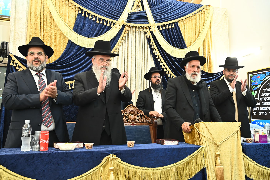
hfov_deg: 53.2
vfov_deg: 36.8
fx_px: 270
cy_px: 90
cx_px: 135
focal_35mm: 36
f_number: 5.6
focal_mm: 36
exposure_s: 1/125
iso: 3200
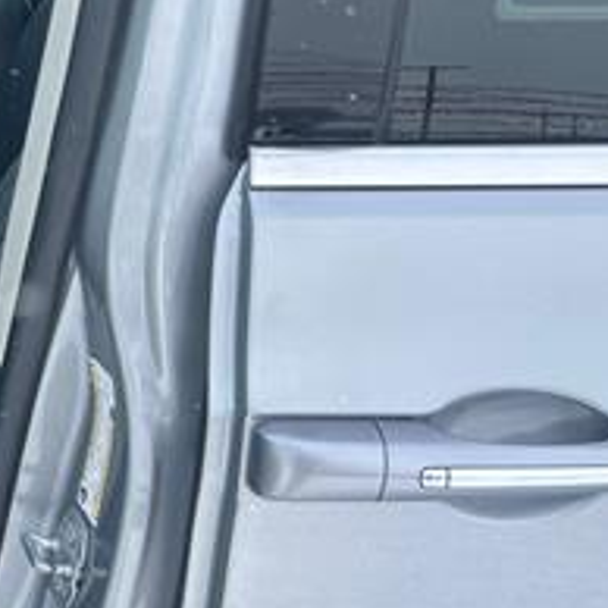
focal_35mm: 76
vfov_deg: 22.6
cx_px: -351
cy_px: 166
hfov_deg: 19.3
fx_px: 1510
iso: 50
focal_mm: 5.7
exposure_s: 1/887
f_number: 1.5
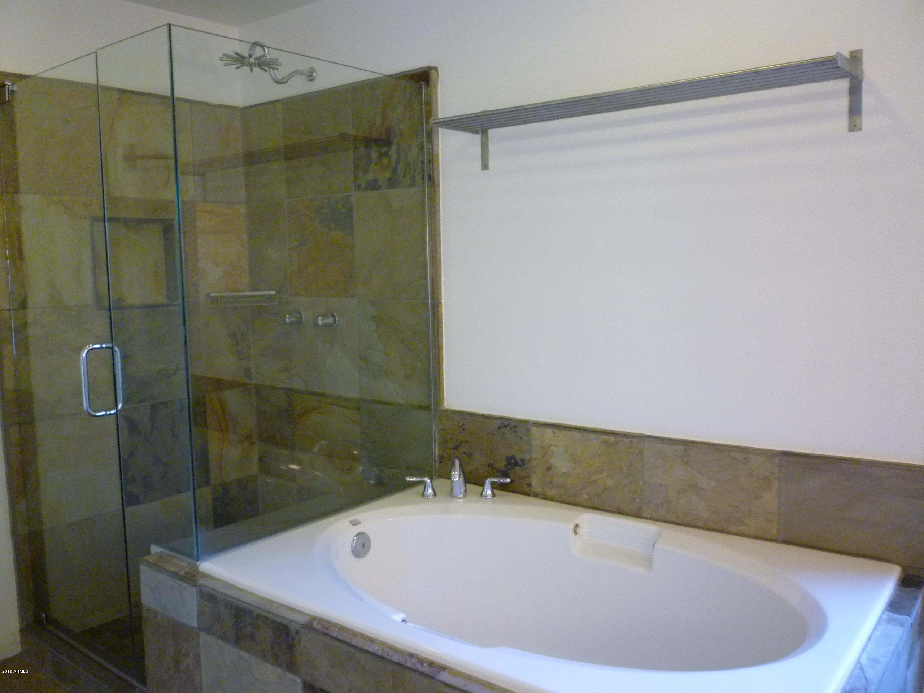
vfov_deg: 48.2
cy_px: 346
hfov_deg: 61.7
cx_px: 462
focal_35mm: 29
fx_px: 774
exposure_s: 1/20
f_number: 3.3
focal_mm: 5.2
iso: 400
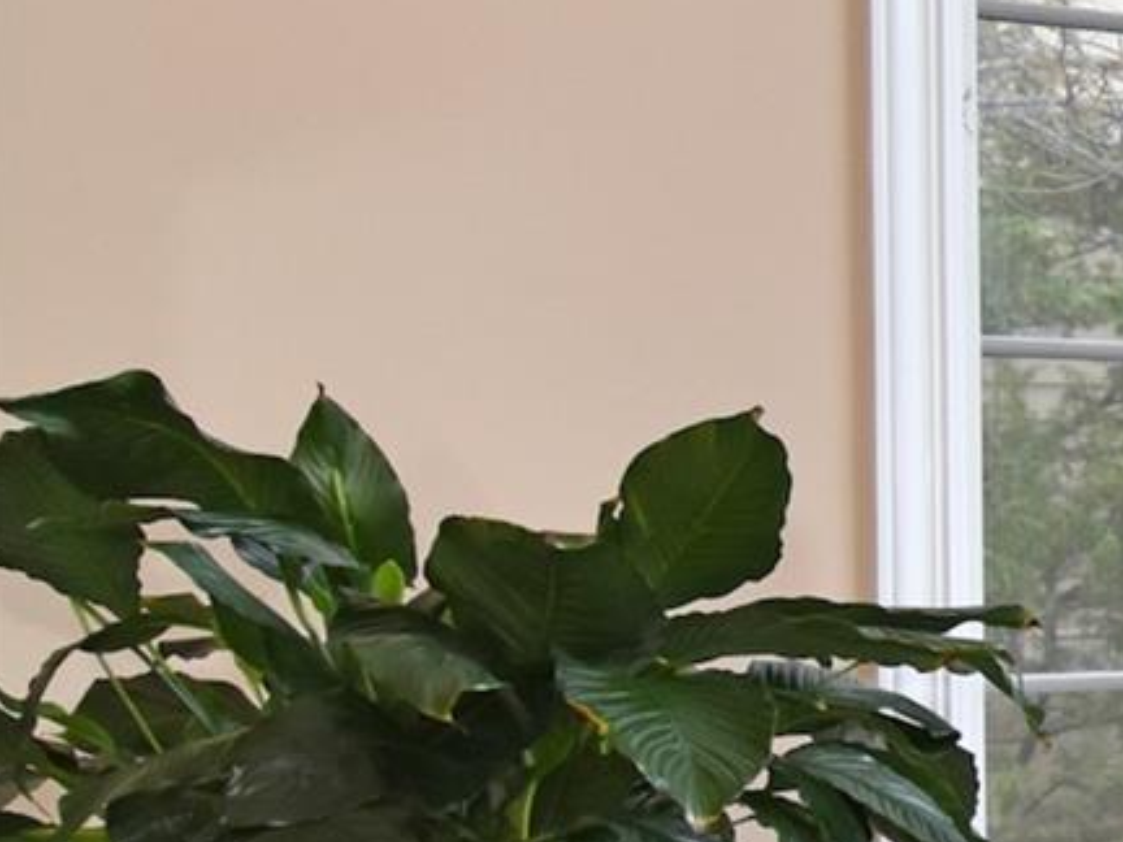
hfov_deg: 15.3
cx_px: 2646
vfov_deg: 19.6
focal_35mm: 75
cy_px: 469
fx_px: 2442
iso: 640
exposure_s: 1/60
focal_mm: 11
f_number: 8
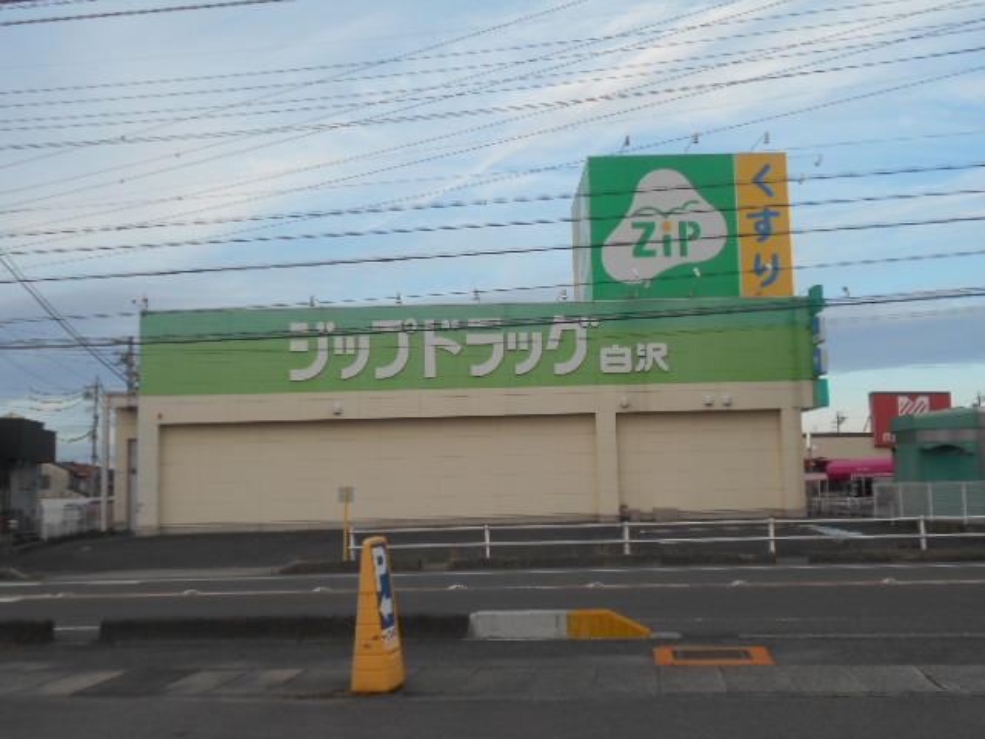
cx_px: 492
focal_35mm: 39
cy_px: 370
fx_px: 1110
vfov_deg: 36.8
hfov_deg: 47.9
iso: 80
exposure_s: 1/320
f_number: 3.9
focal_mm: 6.7
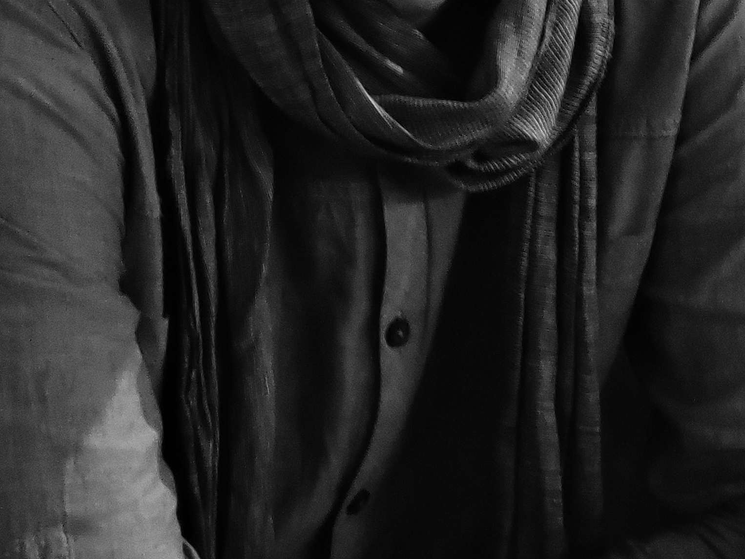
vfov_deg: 9.8
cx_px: 789
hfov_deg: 12.9
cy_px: 19
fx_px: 3249
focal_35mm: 151
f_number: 4
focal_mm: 9
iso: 800
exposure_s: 1/4
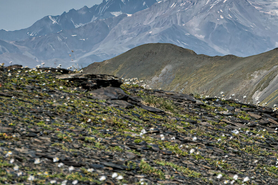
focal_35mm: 291
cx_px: 307
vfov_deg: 4.7
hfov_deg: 7.0
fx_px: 2247
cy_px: 87
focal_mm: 43.55
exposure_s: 1/640
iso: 64
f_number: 4.5
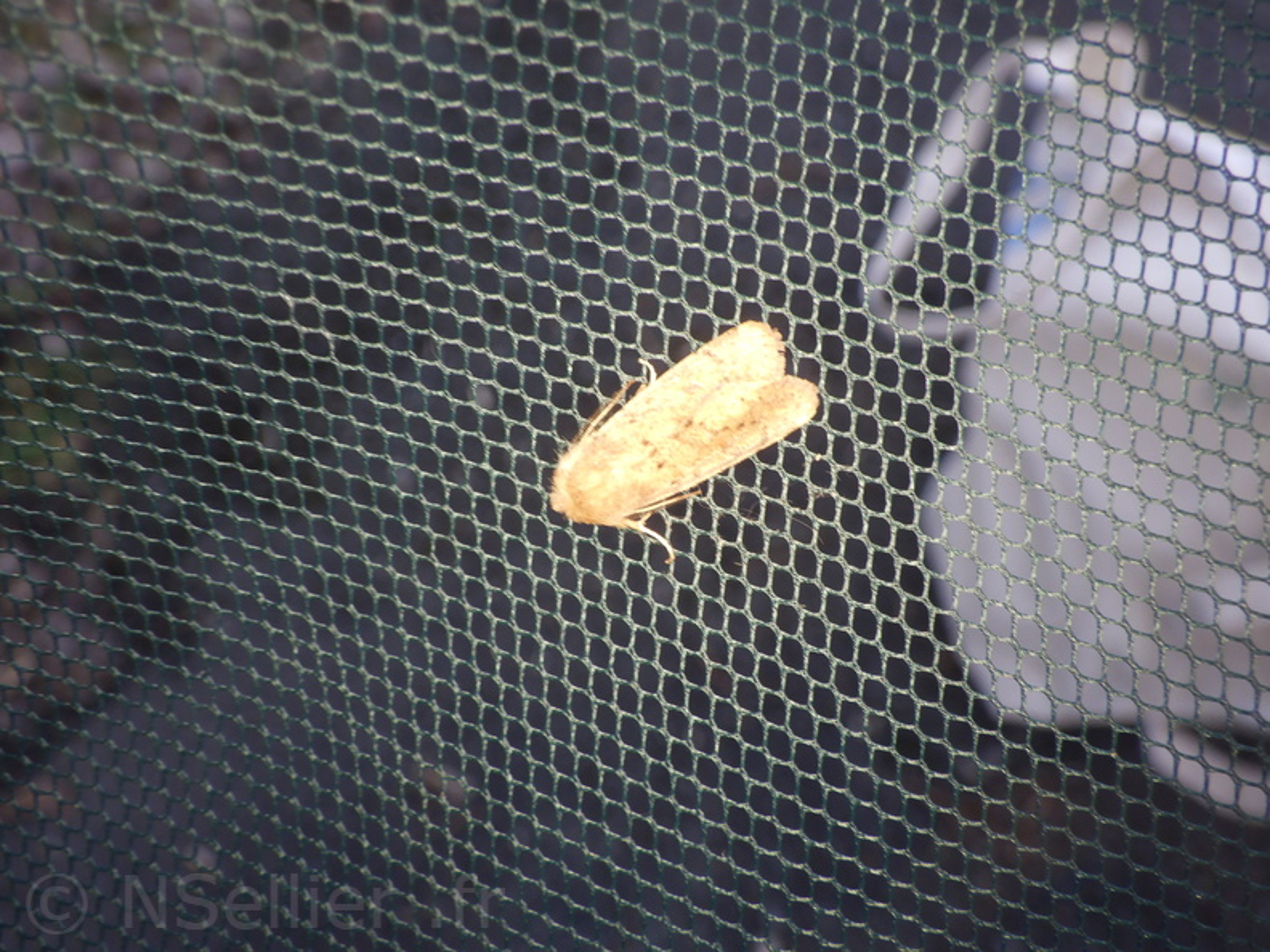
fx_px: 1247
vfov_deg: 41.8
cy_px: 476
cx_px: 635
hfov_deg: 54.0
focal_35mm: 34
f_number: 3.8
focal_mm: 6.1
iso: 125
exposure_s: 1/60
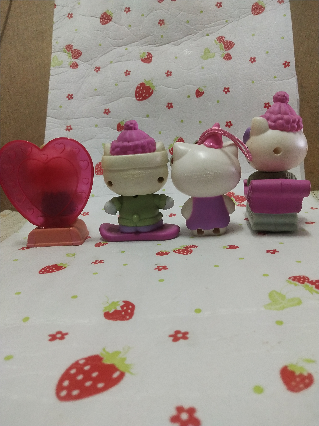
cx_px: 160
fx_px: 369
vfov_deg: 60.0
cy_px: 213
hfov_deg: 46.8
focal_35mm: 30
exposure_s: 1/33.3
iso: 363
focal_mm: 3.95
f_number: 1.8
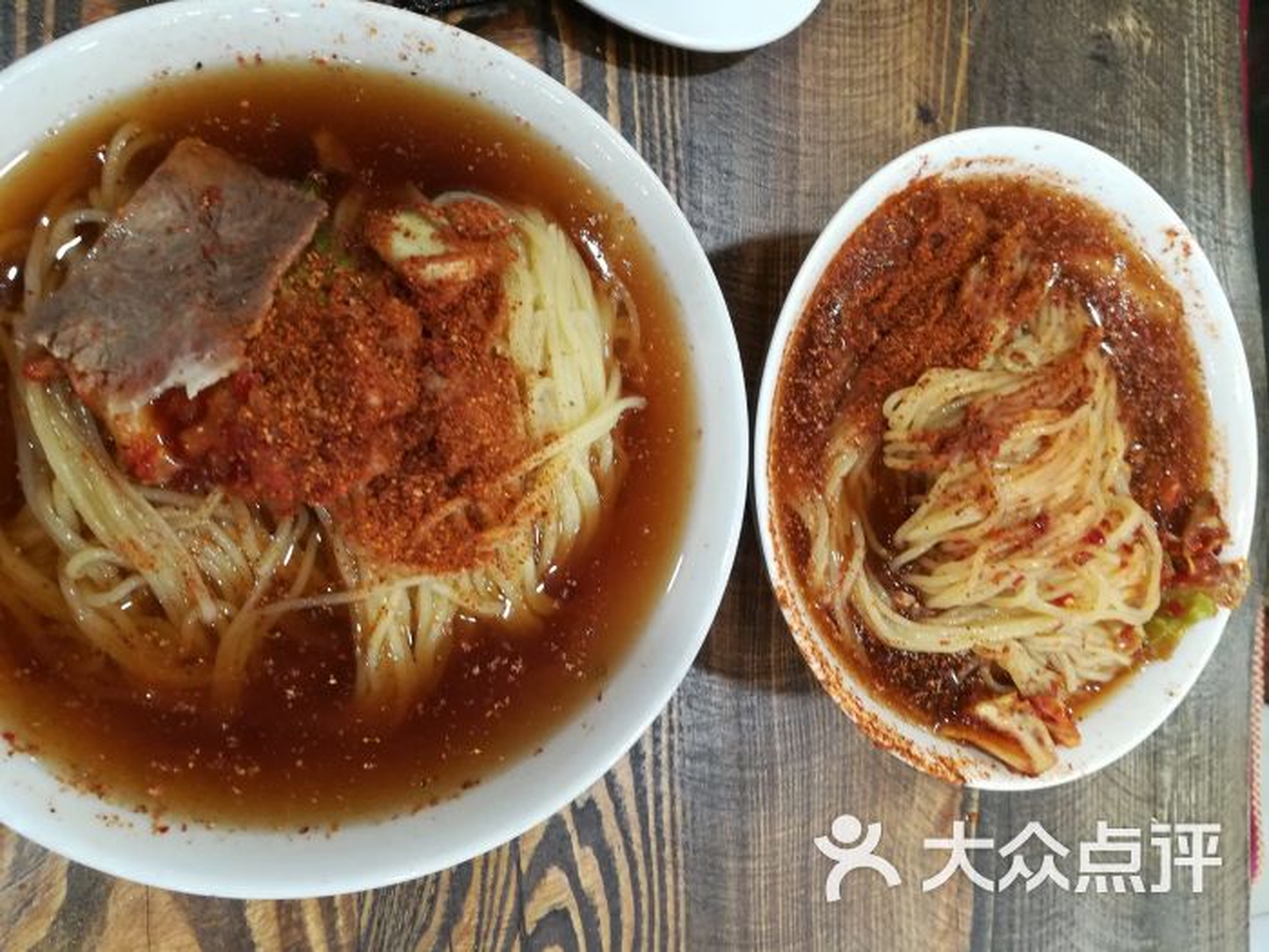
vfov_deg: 53.1
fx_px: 953
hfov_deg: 67.3
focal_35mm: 26
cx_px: 634
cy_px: 476
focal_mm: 3.83
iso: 200
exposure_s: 1/33.3
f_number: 2.2
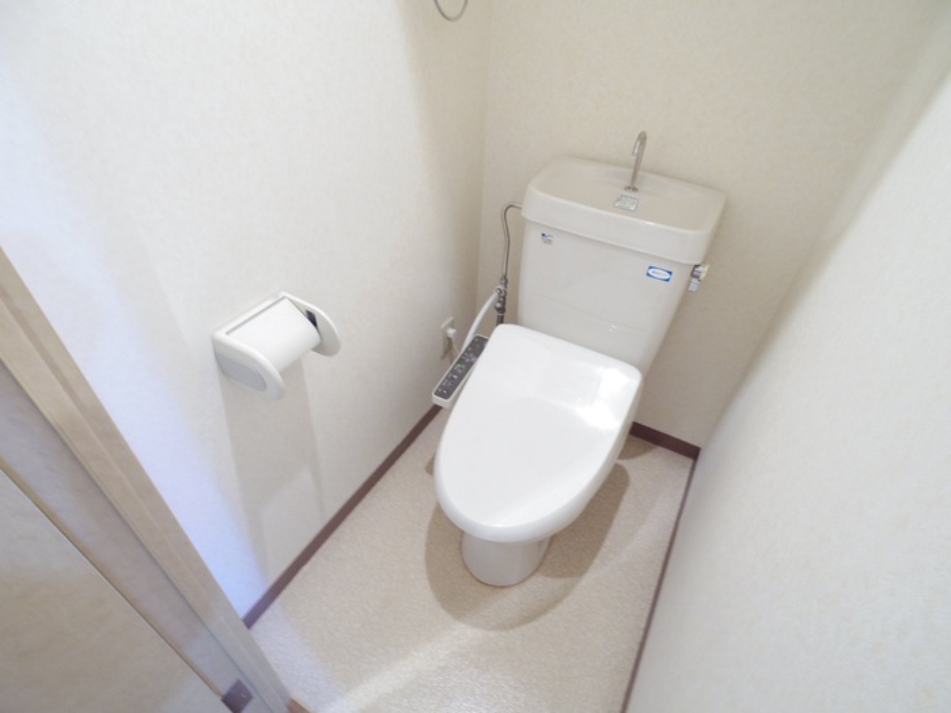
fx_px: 467
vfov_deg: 74.7
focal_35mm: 17
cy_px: 356
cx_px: 476
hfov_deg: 91.0
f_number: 3.7
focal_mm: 3.8
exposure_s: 1/3.33
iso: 400
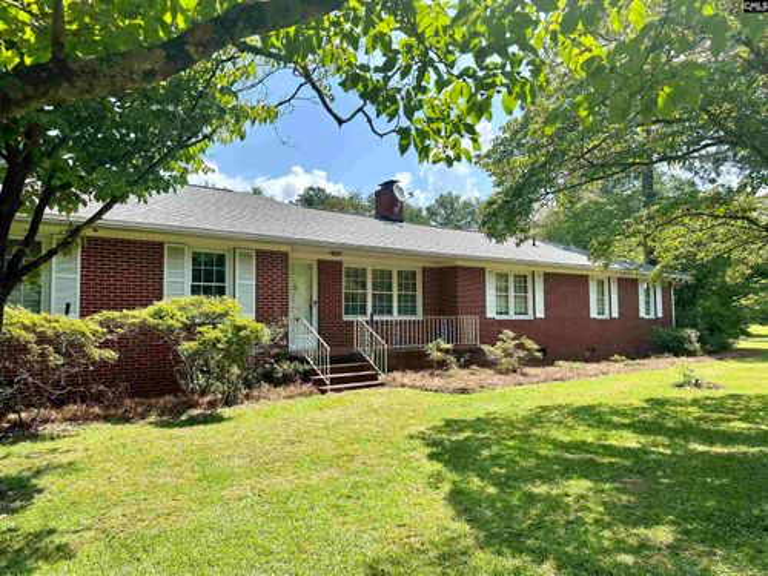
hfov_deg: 71.6
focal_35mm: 24
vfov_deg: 56.8
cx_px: 384
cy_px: 288
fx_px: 532
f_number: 1.78
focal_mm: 6.86
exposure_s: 1/2469
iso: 80
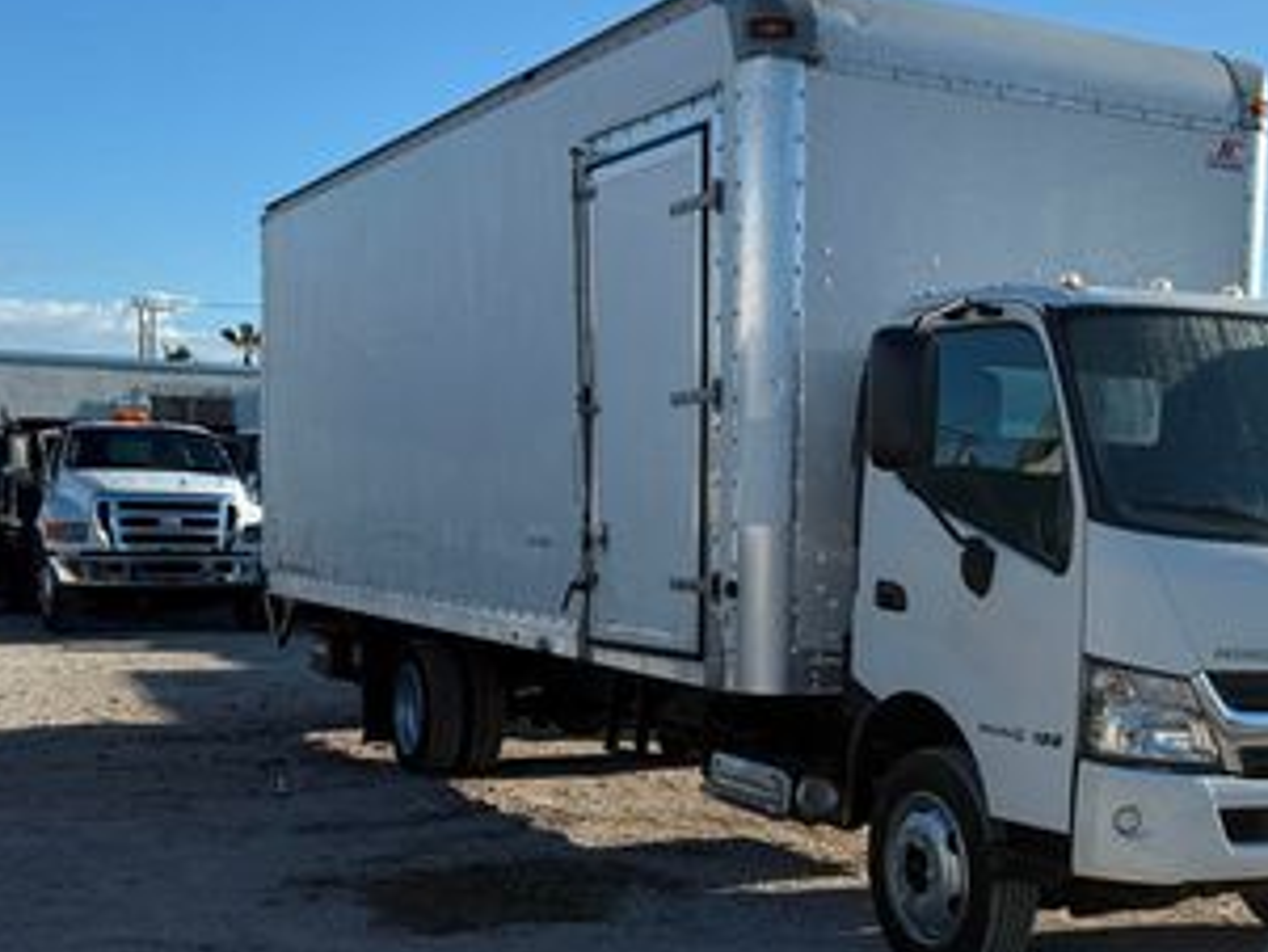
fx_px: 1869
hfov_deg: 36.8
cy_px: 653
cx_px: 906
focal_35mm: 51
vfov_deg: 28.4
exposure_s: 1/4975
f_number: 1.78
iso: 80
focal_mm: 6.76
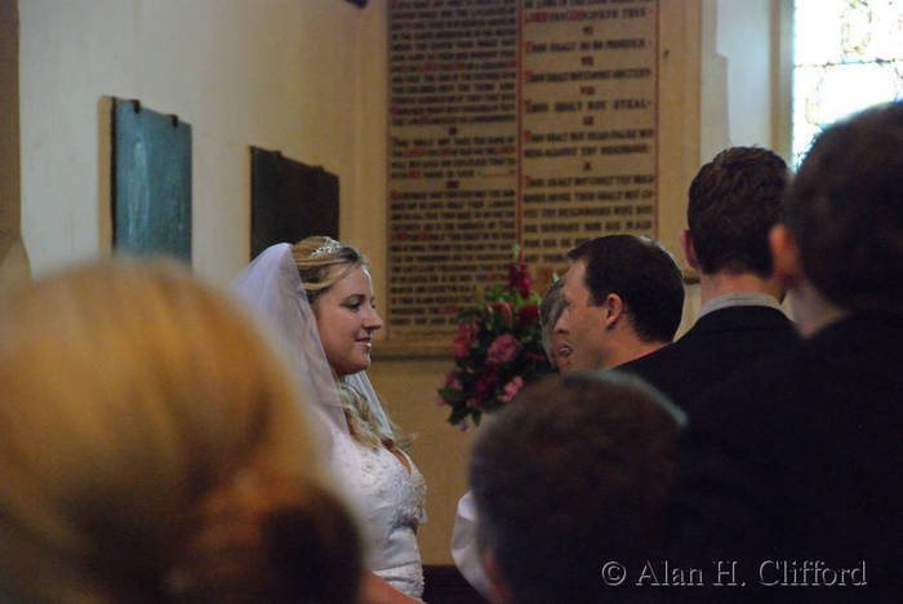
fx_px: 3389
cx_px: 452
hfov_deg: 15.2
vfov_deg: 10.2
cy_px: 302
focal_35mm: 135
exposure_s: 1/100
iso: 1600
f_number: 5.3
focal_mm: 90
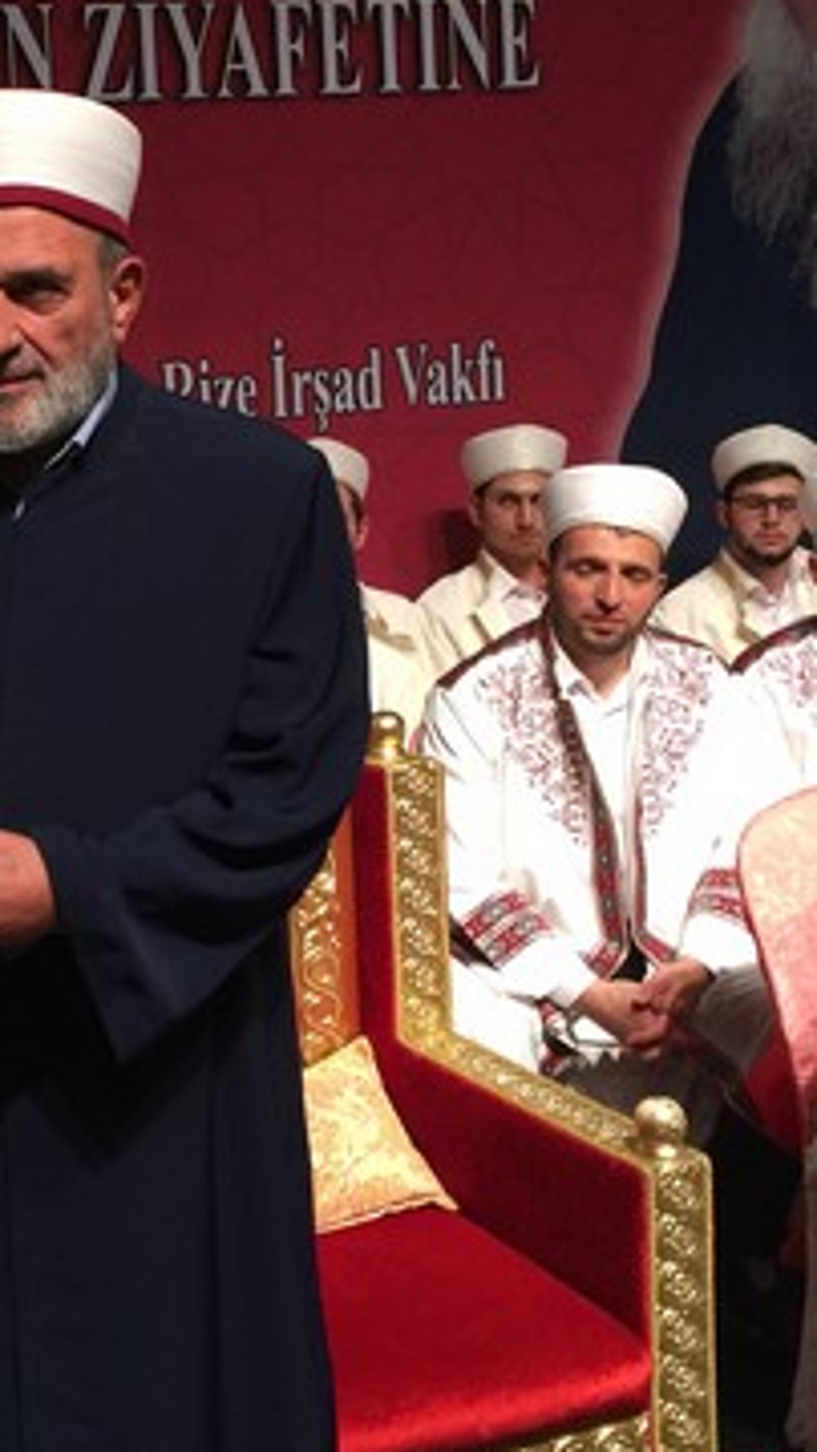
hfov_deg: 19.5
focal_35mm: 59
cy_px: 582
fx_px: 2272
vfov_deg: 35.3
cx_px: -89
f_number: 2.2
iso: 64
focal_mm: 4.15
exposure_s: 1/33
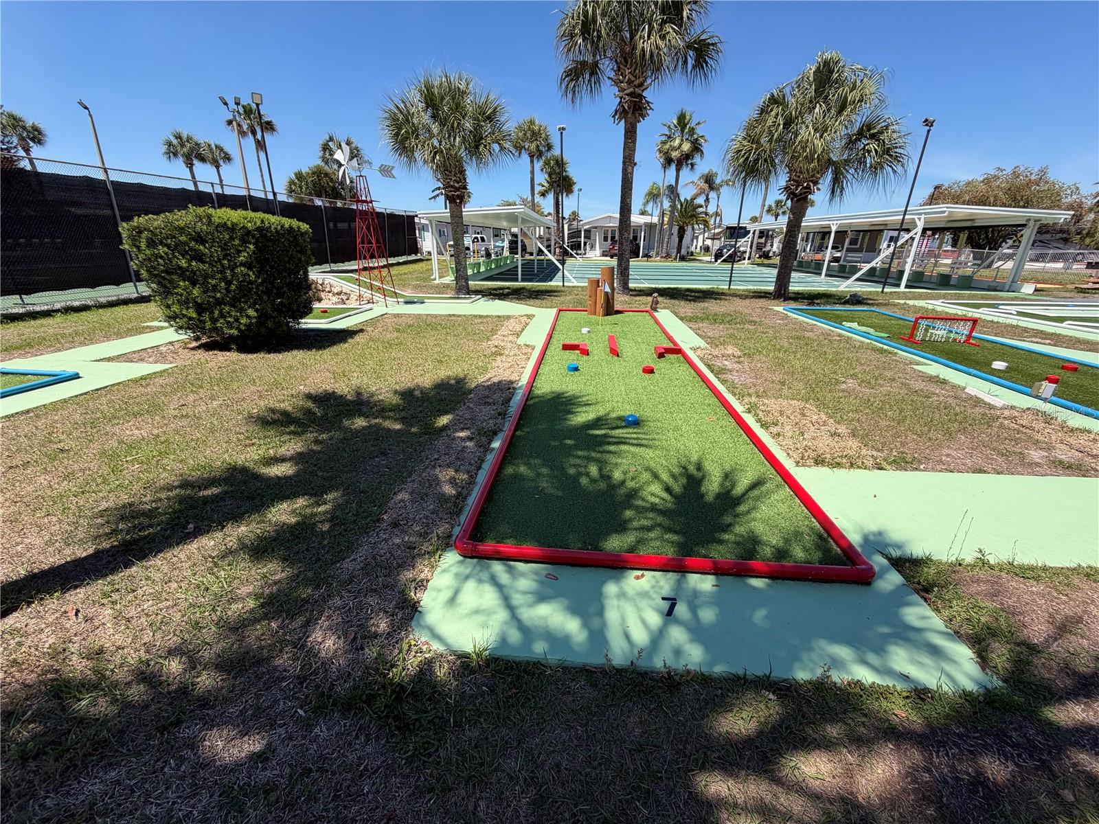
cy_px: 412
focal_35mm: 14
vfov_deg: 85.7
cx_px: 550
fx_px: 444
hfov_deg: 102.1
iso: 32
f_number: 2.2
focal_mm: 2.22
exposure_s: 1/770
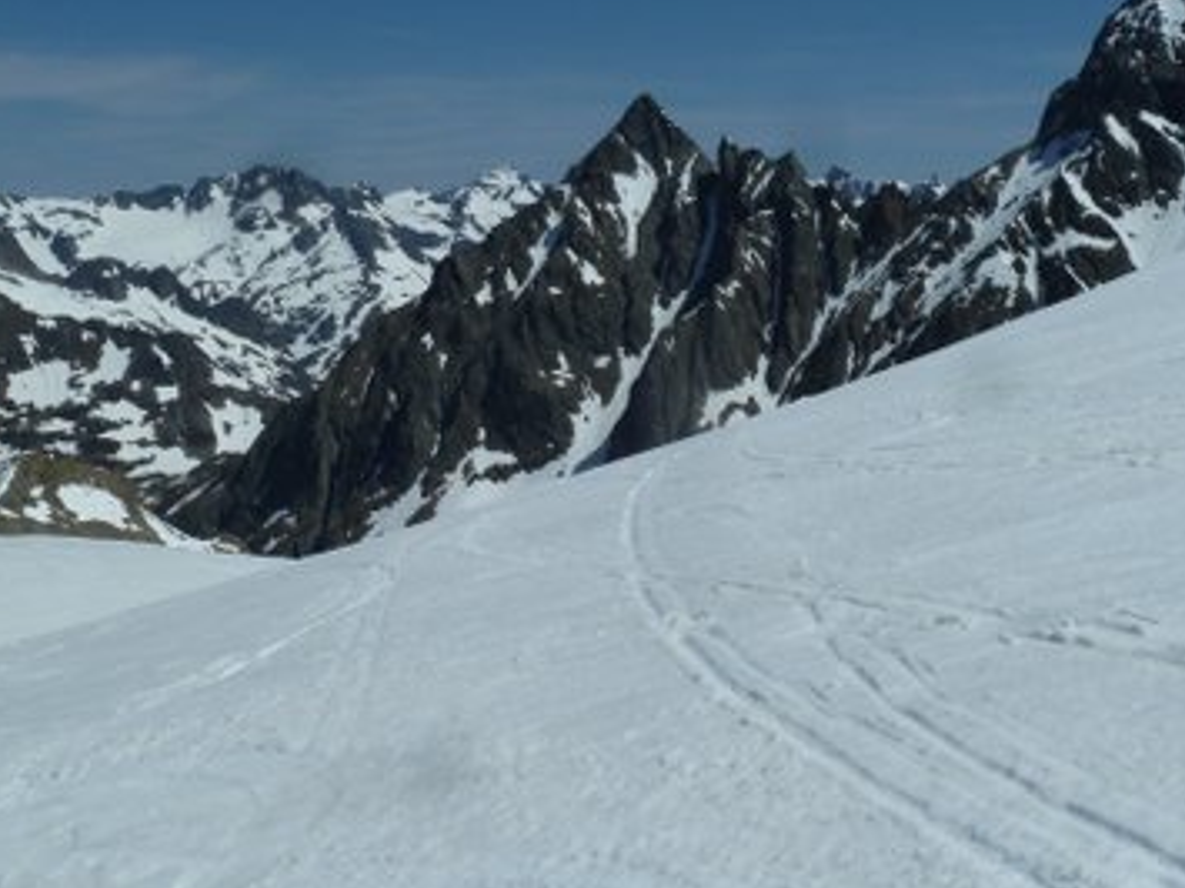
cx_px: 598
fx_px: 1711
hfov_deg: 38.2
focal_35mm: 50
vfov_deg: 29.1
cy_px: 407
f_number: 6.3
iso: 80
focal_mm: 6.1
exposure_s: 1/1000
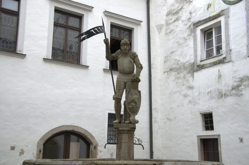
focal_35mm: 44
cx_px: 124
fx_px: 300
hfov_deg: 45.0
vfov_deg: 30.7
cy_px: 82
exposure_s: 1/100
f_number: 5
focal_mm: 29
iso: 100
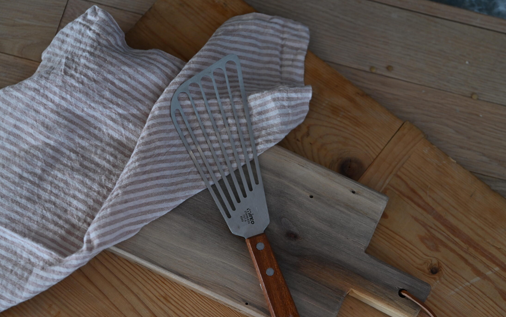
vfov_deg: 18.8
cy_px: 195
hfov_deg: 29.7
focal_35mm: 69
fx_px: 952
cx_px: 285
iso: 320
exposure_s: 1/200
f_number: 3.2
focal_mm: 58
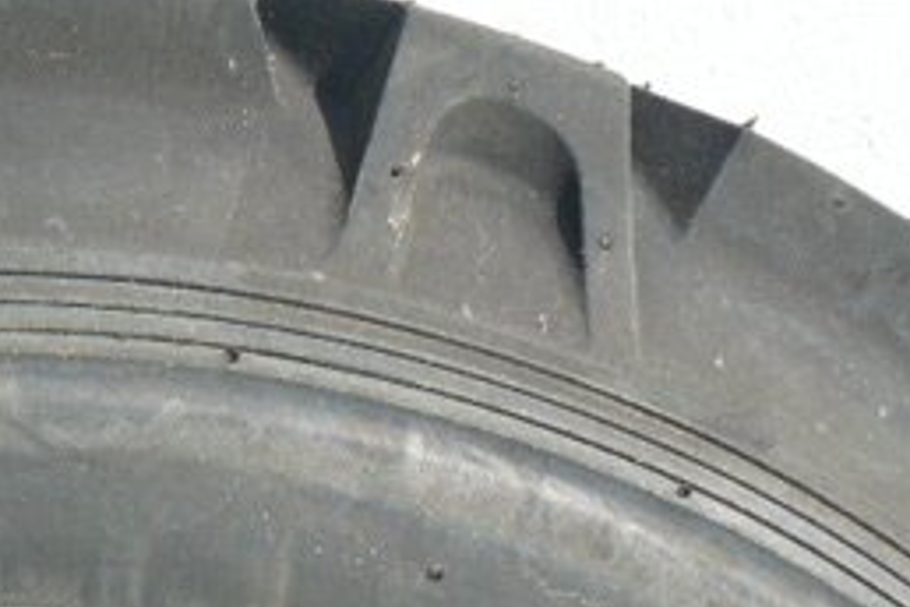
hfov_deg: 20.7
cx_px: -120
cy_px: 727
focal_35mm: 93
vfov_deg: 14.3
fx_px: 2351
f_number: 5
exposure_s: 1/200
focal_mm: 6
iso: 100
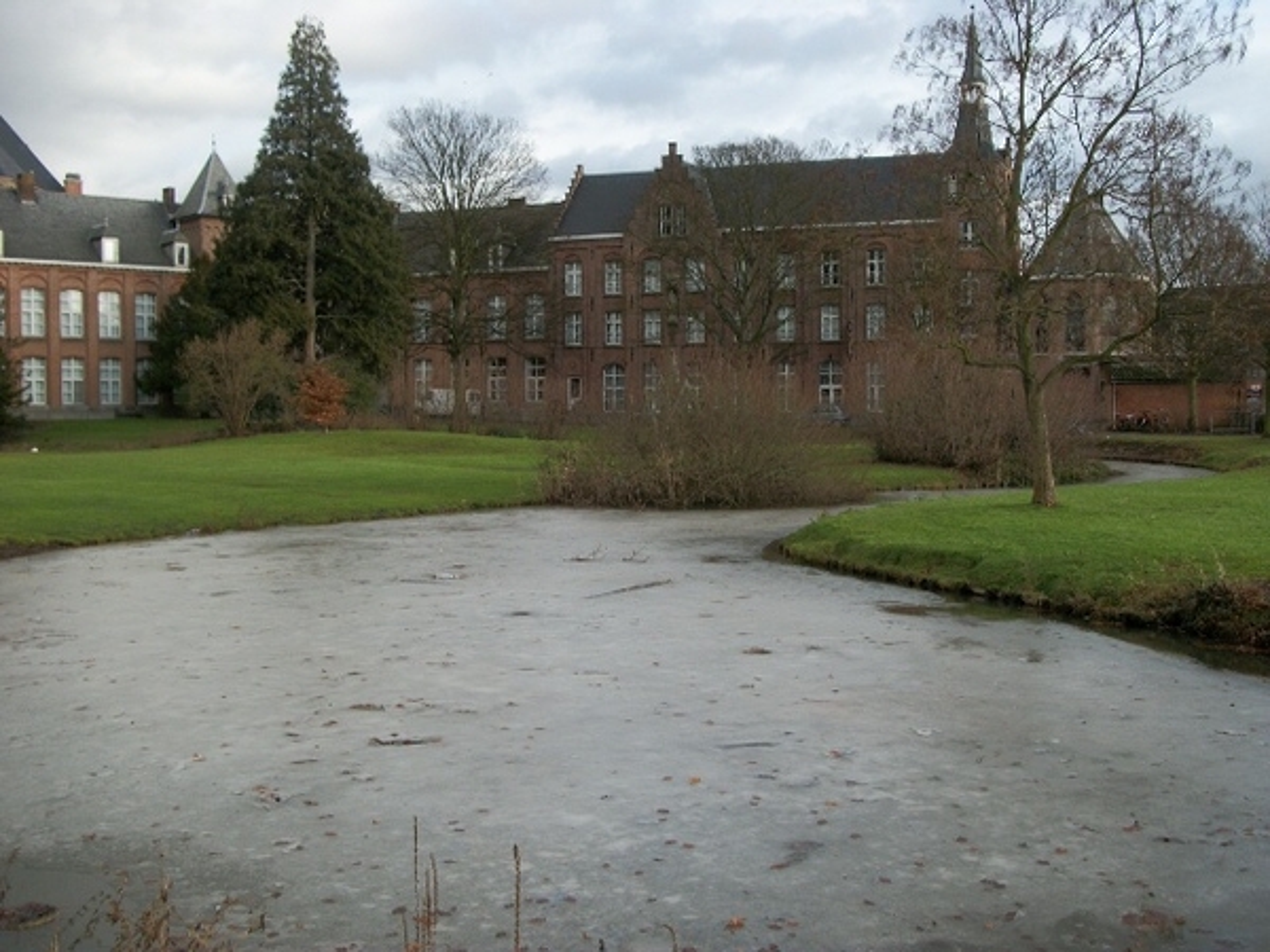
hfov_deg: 46.8
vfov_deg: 36.0
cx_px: 635
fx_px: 1468
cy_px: 476
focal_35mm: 40
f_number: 3.2
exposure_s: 1/640
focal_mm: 7.1
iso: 80
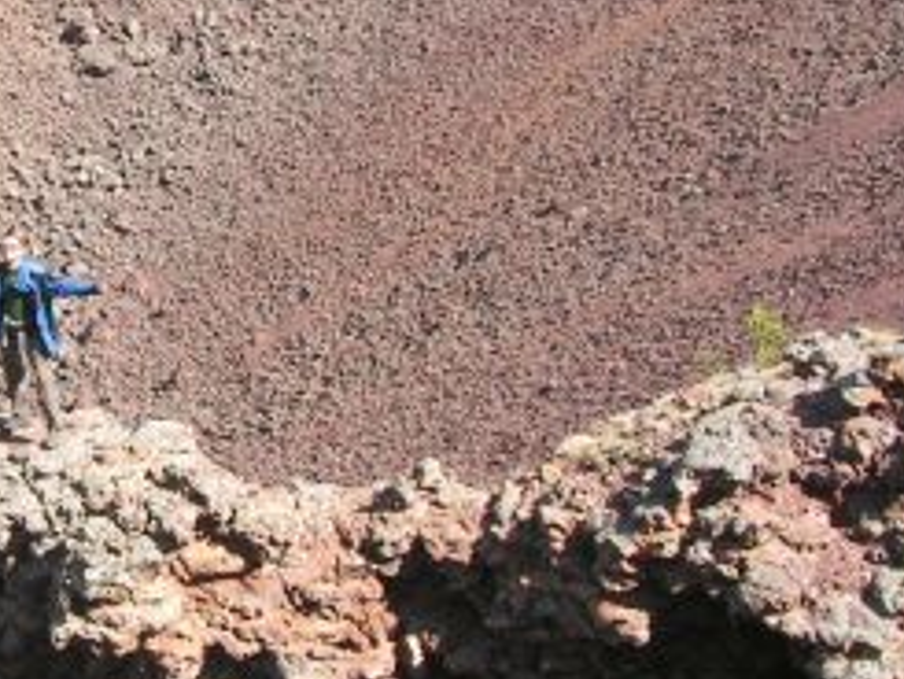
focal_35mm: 93
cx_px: 63
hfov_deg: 20.6
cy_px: 288
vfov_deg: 15.9
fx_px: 2430
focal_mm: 6.3
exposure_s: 1/125
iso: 50
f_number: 5.6
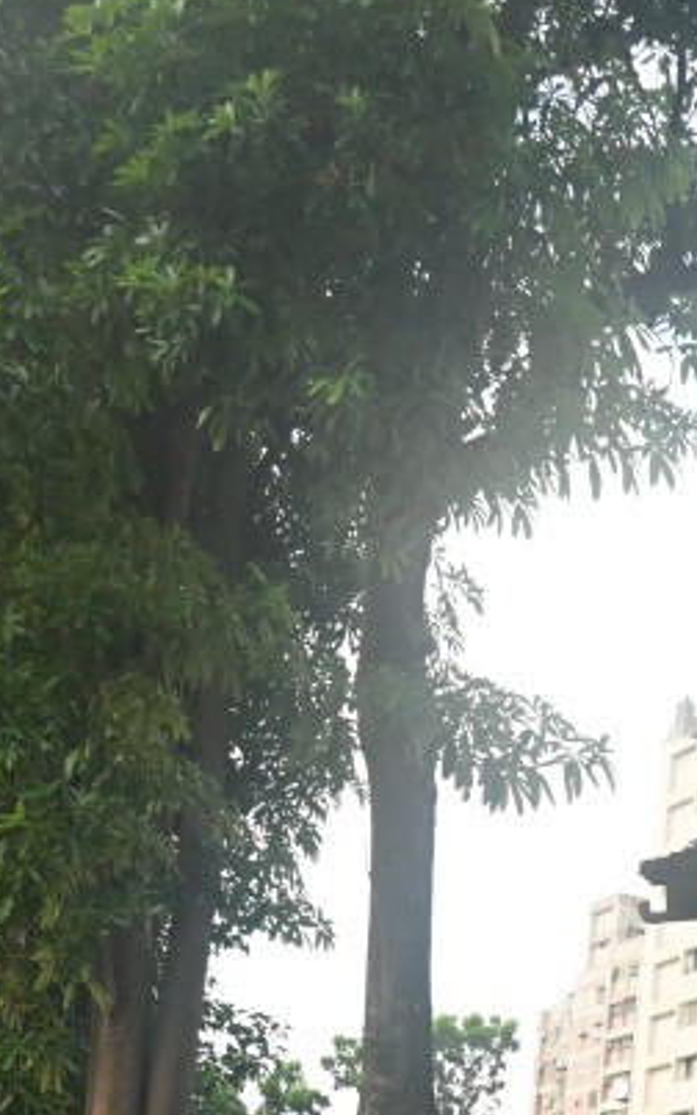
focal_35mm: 76
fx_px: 2298
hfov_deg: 16.4
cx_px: 880
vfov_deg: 24.4
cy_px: 1381
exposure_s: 1/2500
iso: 1600
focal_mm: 19.5
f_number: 5
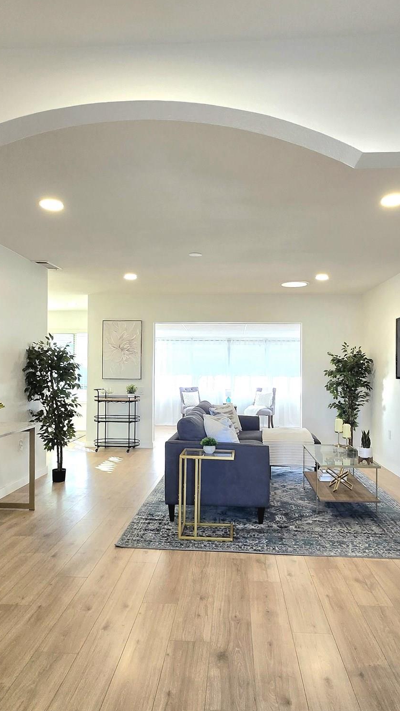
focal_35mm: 22
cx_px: 210
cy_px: 364
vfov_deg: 81.2
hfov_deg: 51.5
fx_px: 415
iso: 64
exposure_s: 1/60.2
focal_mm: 1.7
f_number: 2.2
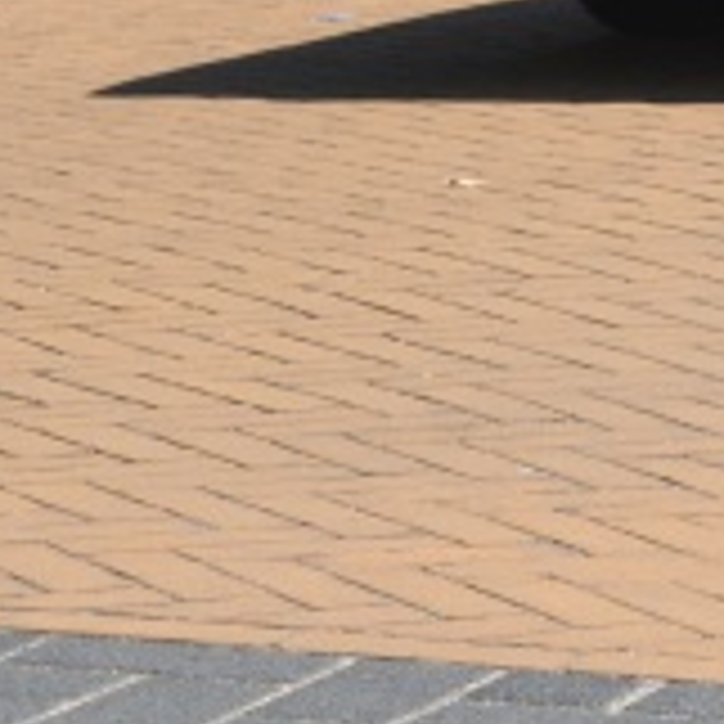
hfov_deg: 6.0
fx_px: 6744
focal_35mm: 285
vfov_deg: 6.0
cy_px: -600
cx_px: 1255
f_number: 7.1
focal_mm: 36
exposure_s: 1/200
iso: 100
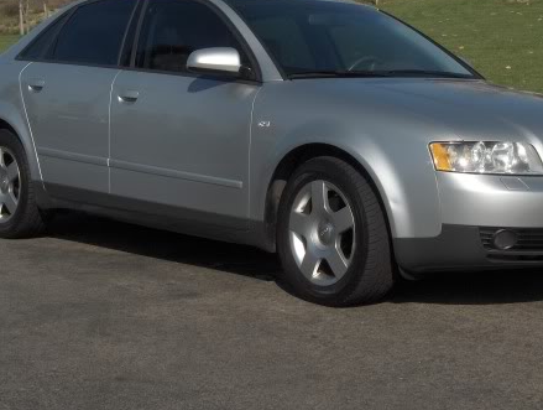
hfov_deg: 24.3
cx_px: 335
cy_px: 124
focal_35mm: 80
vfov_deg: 18.4
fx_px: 1257
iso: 100
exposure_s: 1/763
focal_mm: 11.4
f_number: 5.4
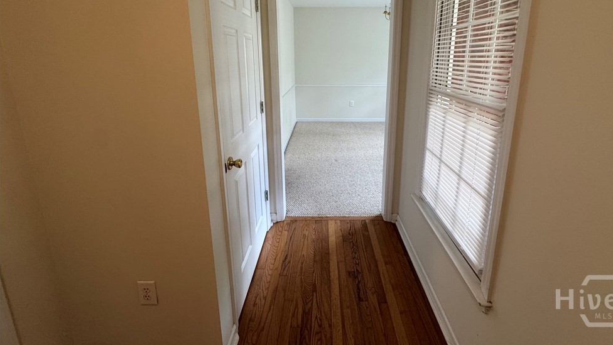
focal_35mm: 16
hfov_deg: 99.3
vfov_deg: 64.9
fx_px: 260
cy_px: 108
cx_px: 320
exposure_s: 1/60
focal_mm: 2.22
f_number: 2.2
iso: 200
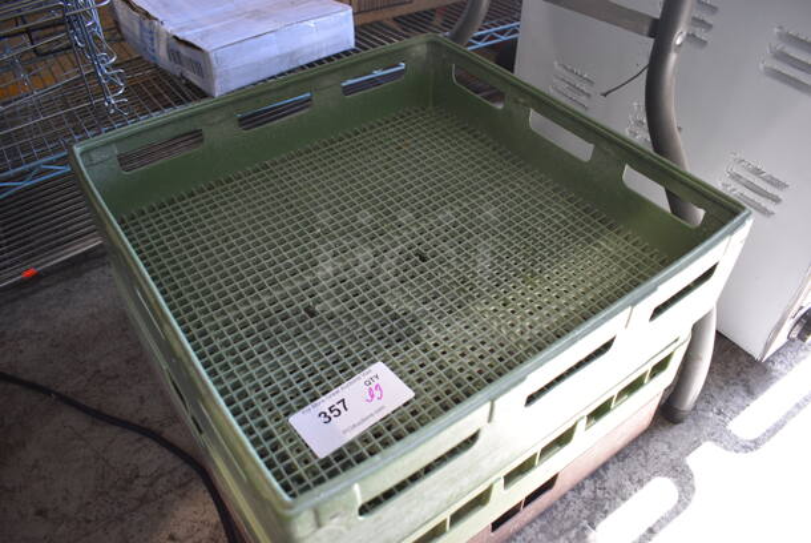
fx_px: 609
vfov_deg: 48.0
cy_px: 272
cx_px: 406
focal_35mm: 27
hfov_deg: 67.3
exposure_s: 1/125
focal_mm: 18
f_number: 3.5
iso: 1000
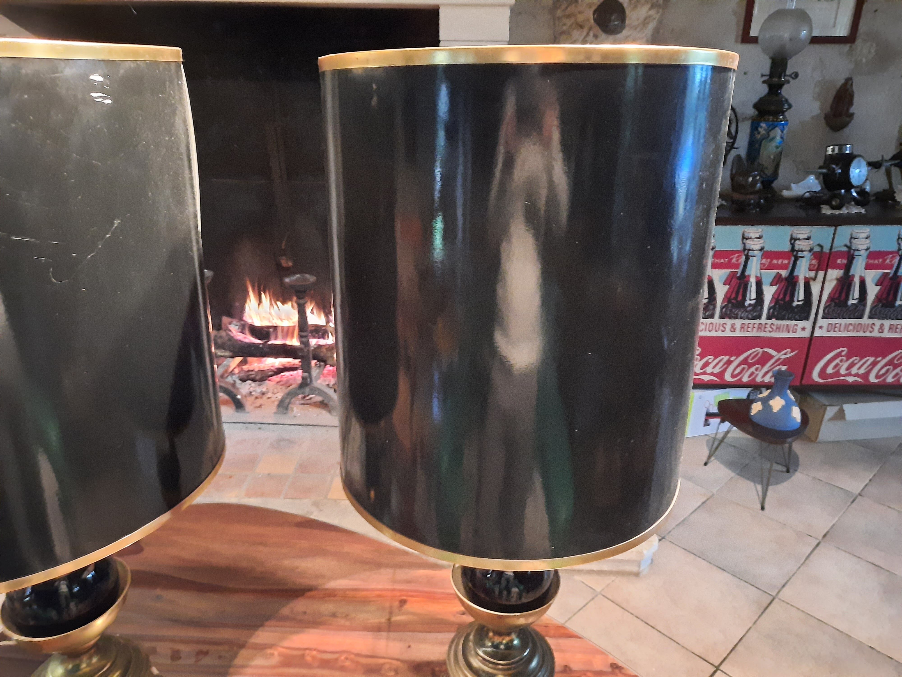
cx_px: 451
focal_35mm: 25
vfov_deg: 54.9
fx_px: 651
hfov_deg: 69.4
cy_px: 338
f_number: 2
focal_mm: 4.6
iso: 1250
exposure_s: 1/17
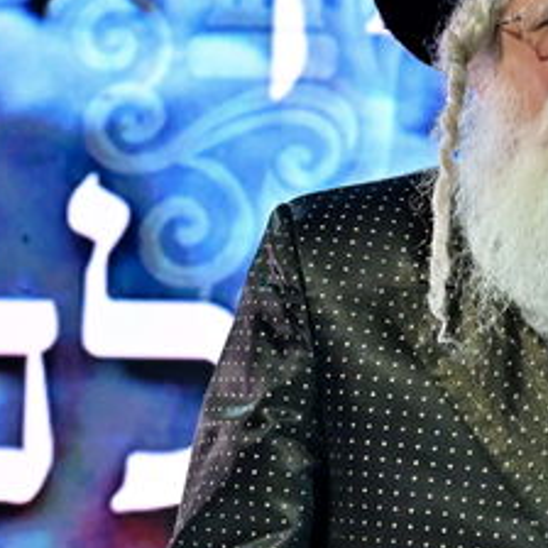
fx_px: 5033
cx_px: 546
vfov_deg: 6.2
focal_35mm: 281
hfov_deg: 6.2
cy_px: 155
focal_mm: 53
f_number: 4
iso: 1000
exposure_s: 1/125
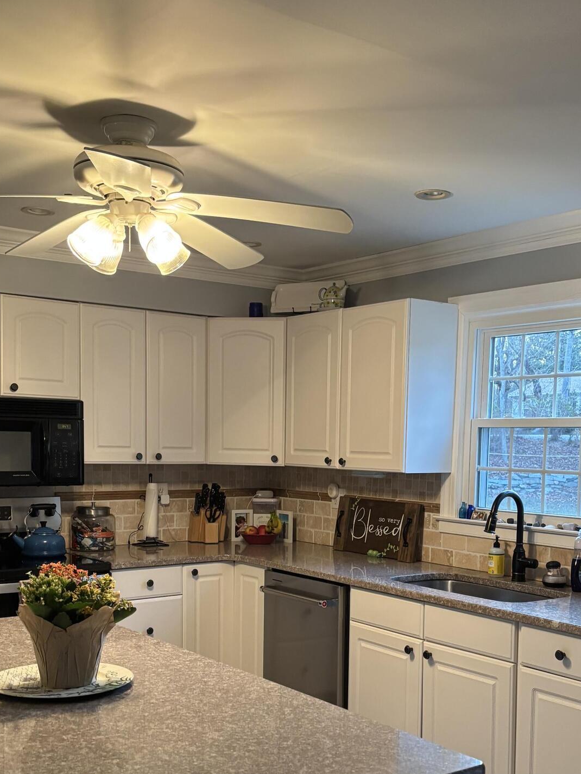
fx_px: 940
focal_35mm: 42
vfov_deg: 44.1
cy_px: 521
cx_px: 331
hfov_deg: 34.3
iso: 320
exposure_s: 1/60
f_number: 1.6
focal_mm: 5.96
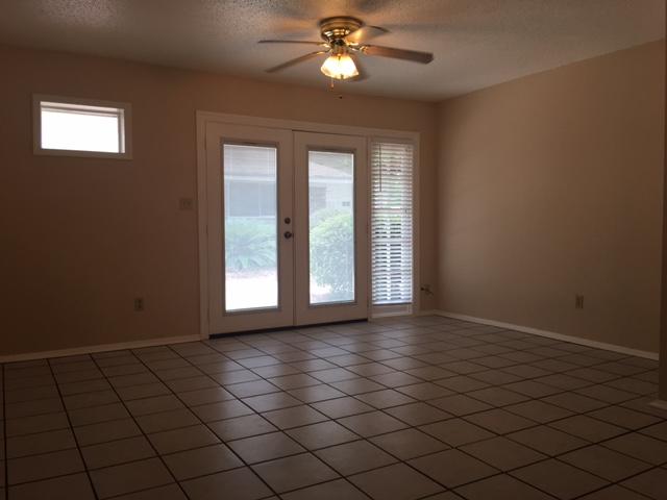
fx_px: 559
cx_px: 334
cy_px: 250
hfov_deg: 61.7
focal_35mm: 29
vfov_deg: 48.2
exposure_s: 1/60
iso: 32
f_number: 2.2
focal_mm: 4.15
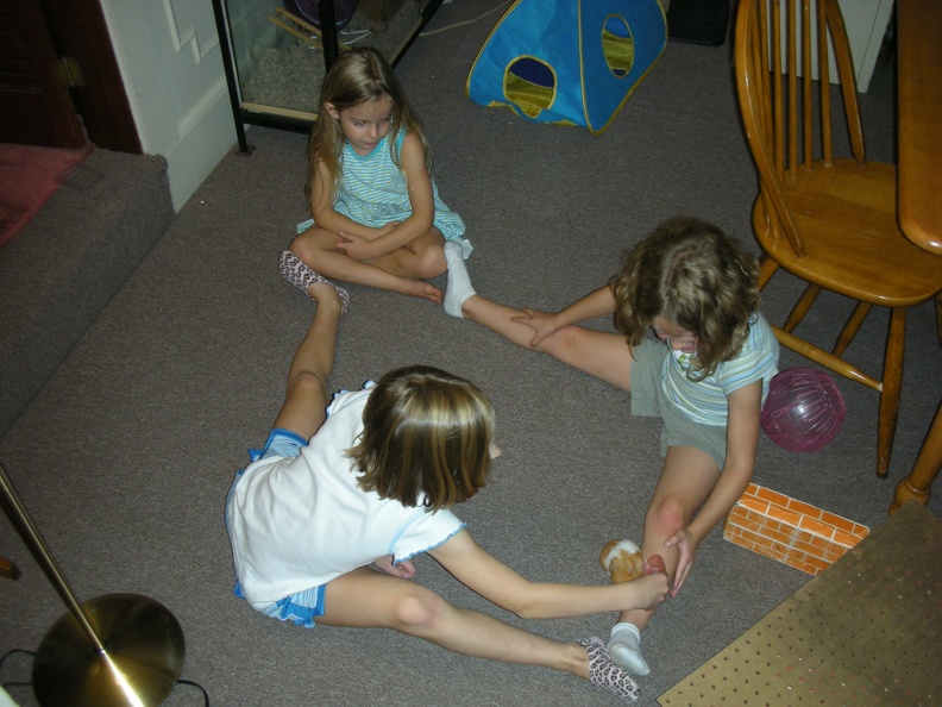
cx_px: 471
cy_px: 354
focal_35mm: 35
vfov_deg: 40.7
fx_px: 952
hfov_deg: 52.6
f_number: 2.8
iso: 114
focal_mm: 5.8
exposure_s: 1/60
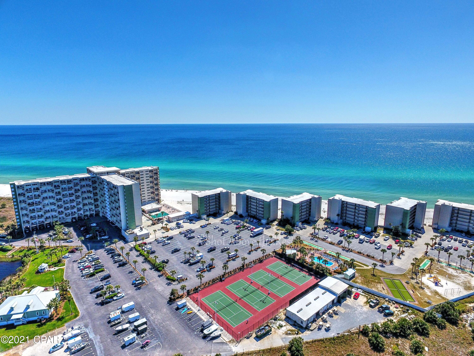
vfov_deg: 66.0
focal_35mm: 20
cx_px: 237
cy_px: 178
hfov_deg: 81.7
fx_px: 274
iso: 100
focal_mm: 3.6
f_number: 2.8
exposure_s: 1/2008
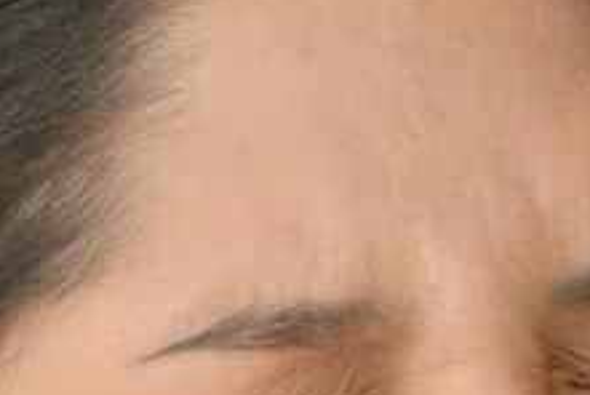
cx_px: 296
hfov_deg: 3.6
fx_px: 9502
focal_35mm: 579
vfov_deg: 2.4
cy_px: 641
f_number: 8
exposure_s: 1/250
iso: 400
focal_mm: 125
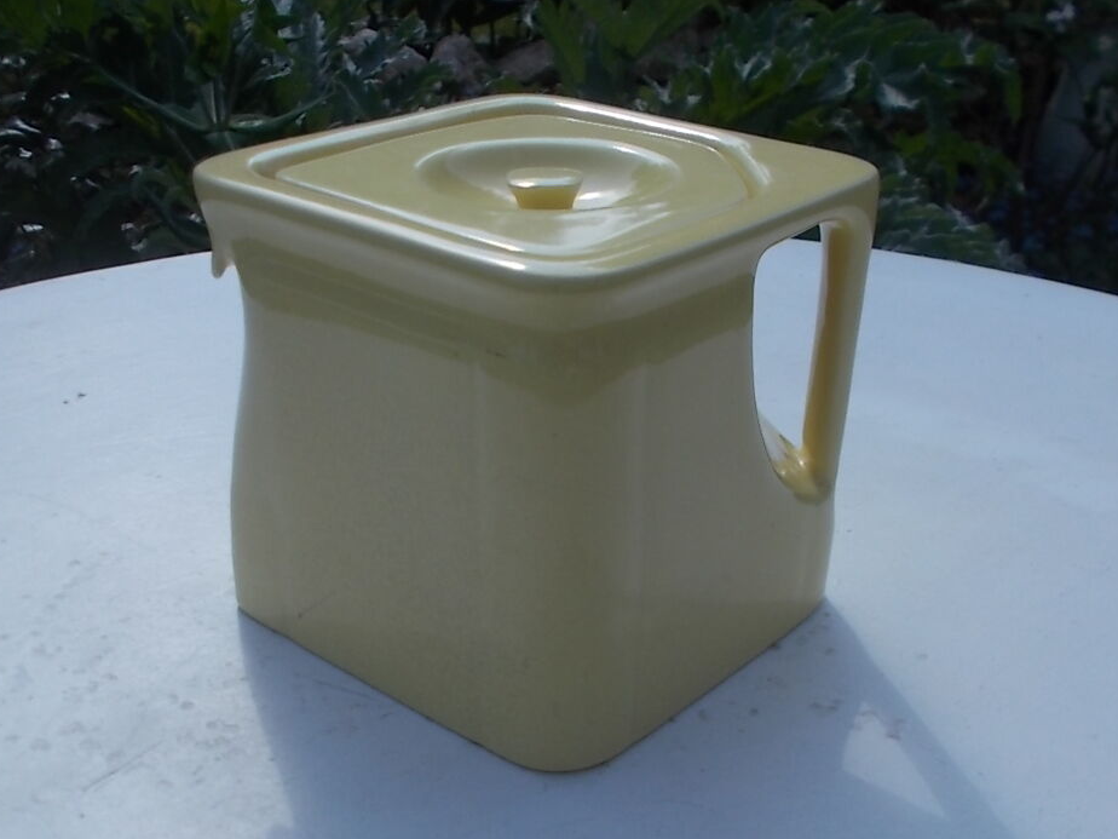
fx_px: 1453
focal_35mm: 45
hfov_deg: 42.1
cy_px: 588
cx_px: 564
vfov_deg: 31.8
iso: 80
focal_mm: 4.6
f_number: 8
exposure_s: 1/250
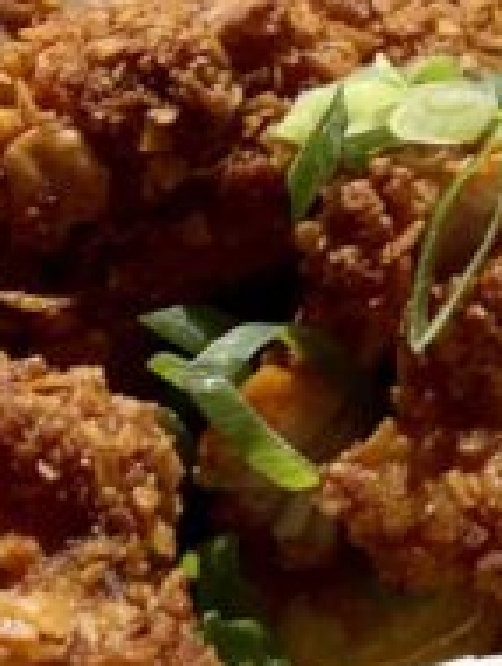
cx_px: 941
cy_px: -186
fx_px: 2701
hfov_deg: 10.0
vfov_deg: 13.6
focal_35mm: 140
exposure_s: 1/8696
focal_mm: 5.7
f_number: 1.5
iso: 50
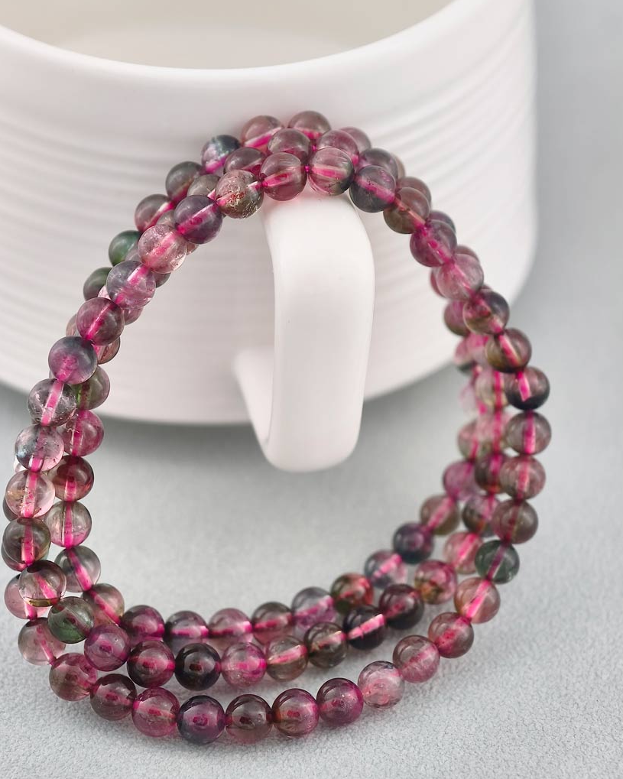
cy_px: 409
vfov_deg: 20.4
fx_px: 2167
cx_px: 294
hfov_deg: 16.4
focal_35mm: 94
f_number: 2.67
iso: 125
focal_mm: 22.48
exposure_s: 1/160
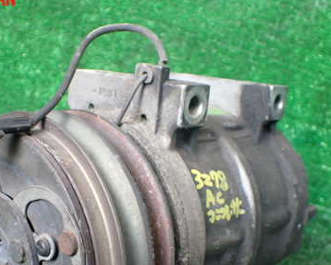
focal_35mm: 50
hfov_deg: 37.1
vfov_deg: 29.8
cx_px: 127
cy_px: 200
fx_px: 490
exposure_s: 1/125
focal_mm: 5.4
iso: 400
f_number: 2.3
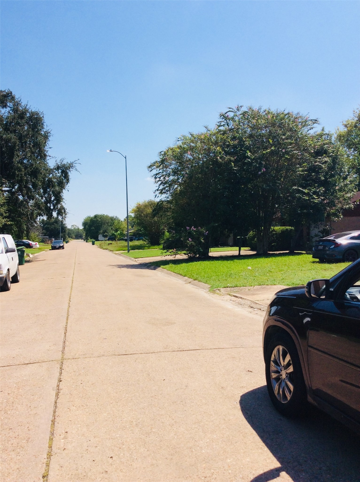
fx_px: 445
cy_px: 241
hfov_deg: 44.1
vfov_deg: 56.9
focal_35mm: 32
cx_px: 180
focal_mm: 3.3
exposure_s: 1/1908
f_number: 2.4
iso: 32
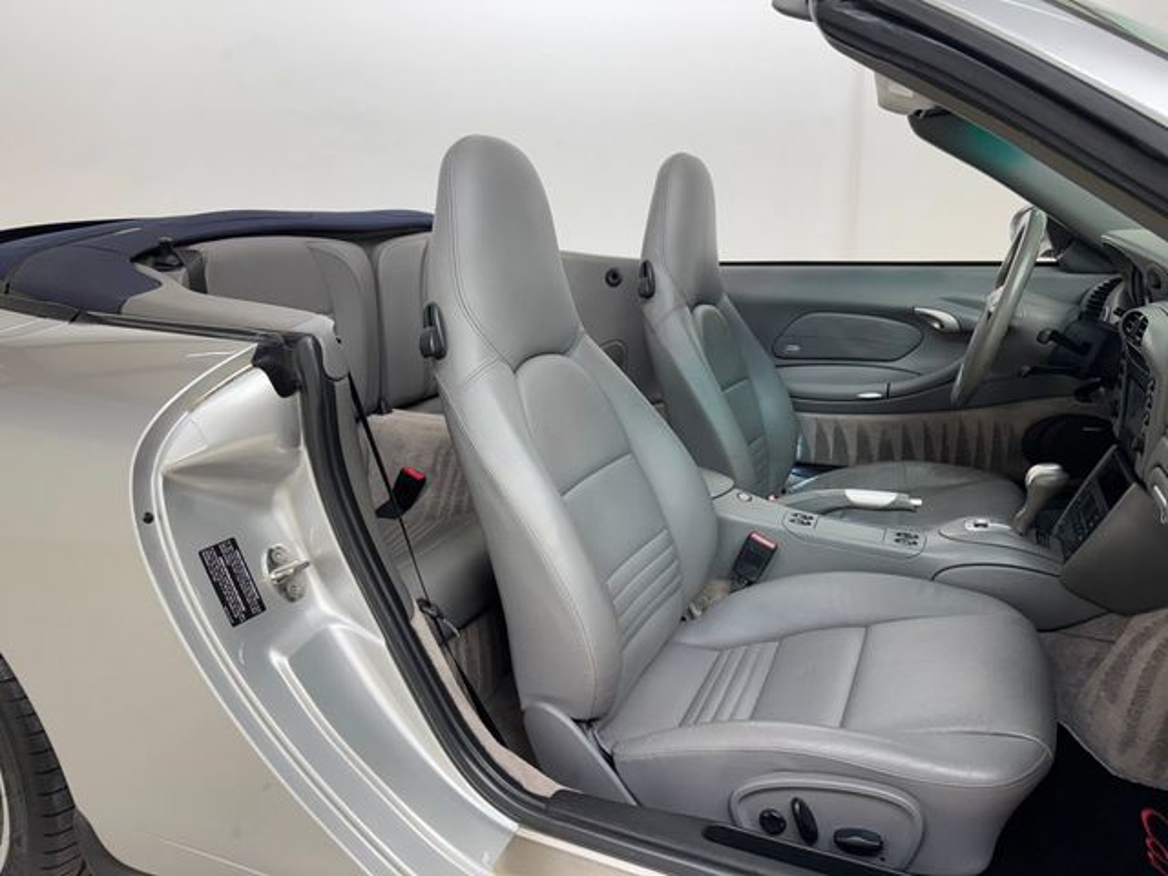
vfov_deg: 56.8
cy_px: 438
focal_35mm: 24
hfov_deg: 71.6
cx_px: 584
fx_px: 810
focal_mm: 6.76
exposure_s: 1/120
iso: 100
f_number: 1.78
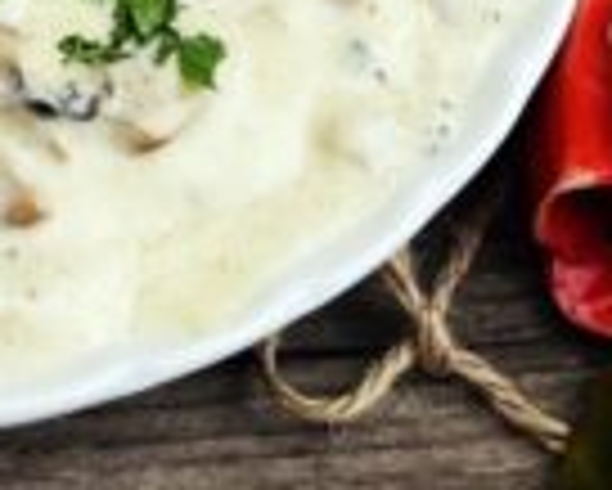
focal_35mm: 93
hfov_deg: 19.3
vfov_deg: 15.1
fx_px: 1686
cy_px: -285
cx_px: -135
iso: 32
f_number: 1.6
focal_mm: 4.2
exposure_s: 1/903
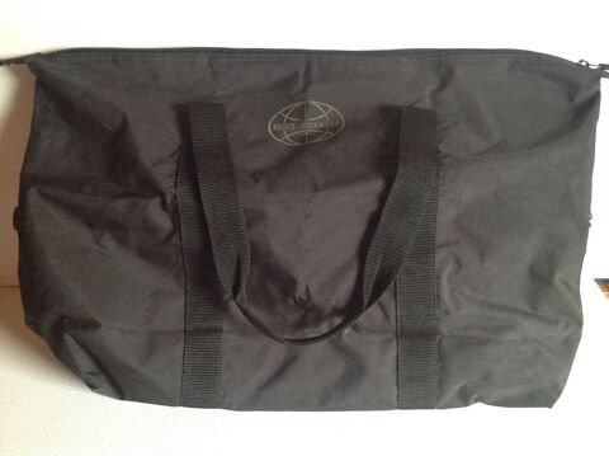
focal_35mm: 35
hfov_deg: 52.7
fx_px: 615
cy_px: 228
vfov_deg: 40.6
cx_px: 304
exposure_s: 1/15
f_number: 2.4
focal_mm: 4.28
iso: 500
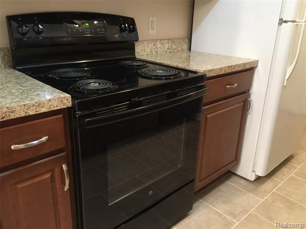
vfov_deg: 48.2
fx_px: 256
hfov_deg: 61.7
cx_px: 153
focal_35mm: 29
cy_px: 114
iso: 125
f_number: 2.2
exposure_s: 1/10
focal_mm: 4.15
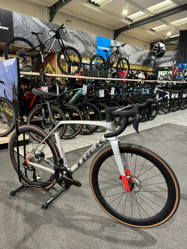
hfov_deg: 56.8
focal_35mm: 24
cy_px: 124
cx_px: 94
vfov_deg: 71.6
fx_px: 173
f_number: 1.78
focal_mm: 6.76
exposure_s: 1/60
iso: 400
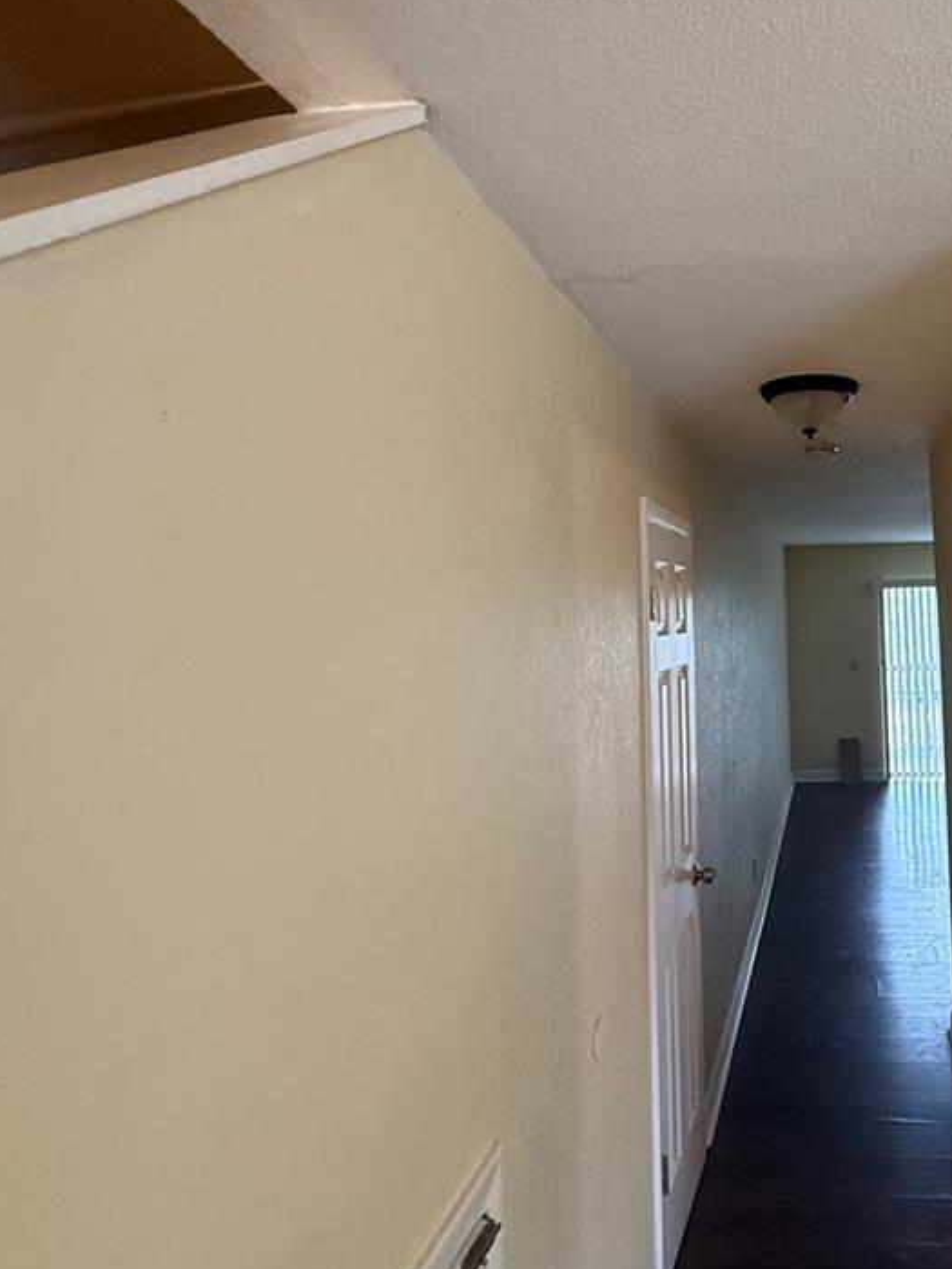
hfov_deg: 52.6
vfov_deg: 71.2
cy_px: 540
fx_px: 880
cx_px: 780
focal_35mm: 24
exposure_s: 1/120
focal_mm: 2.22
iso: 400
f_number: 2.2
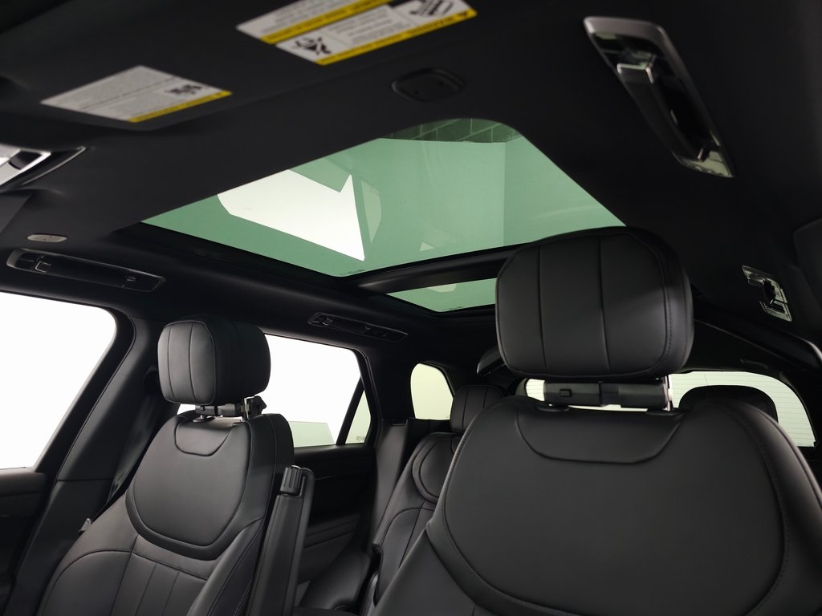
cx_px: 411
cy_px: 308
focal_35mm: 23
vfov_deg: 58.9
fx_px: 546
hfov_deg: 73.9
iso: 250
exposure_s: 1/60
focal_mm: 6.3
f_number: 1.7
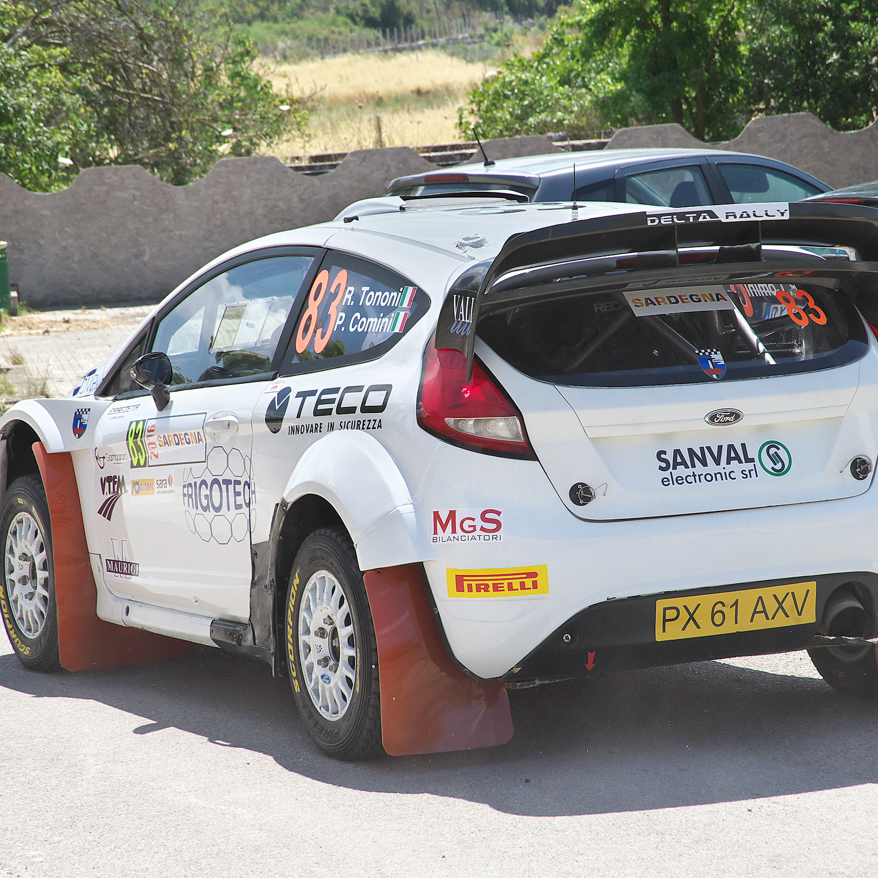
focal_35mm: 154
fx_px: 4419
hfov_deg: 11.3
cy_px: 439
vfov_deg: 11.3
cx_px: 521
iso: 500
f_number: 16
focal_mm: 120
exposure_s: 1/1000
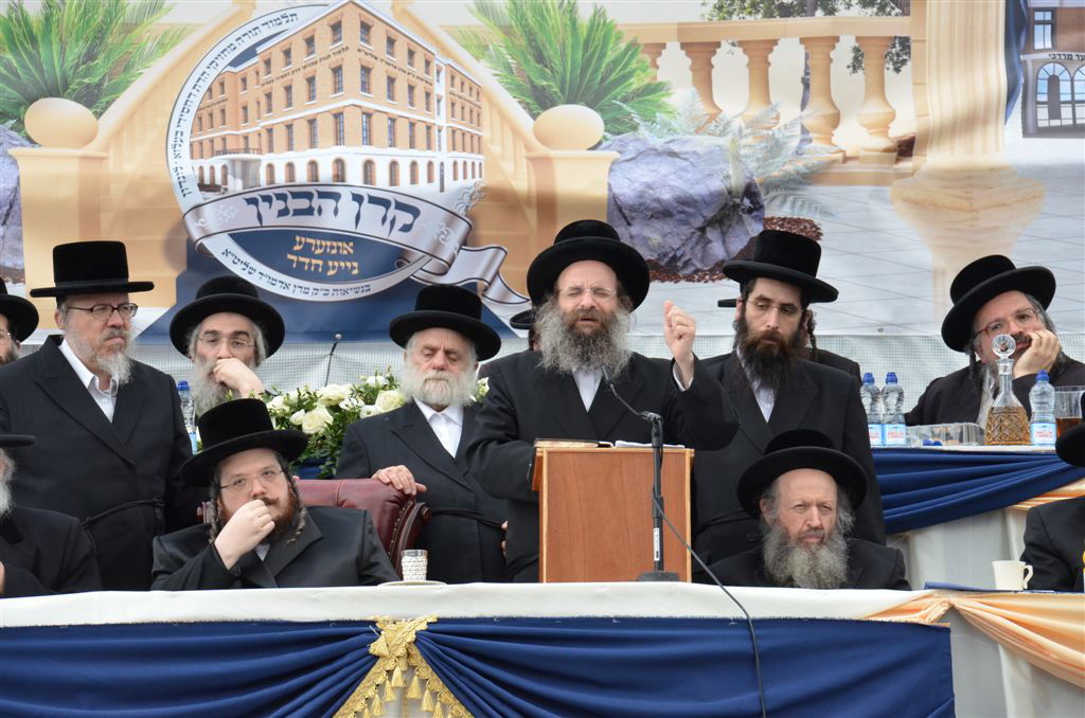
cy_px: 359
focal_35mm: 188
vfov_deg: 7.3
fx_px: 5639
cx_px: 542
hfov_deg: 11.0
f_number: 9
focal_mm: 125
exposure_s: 1/250
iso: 1250
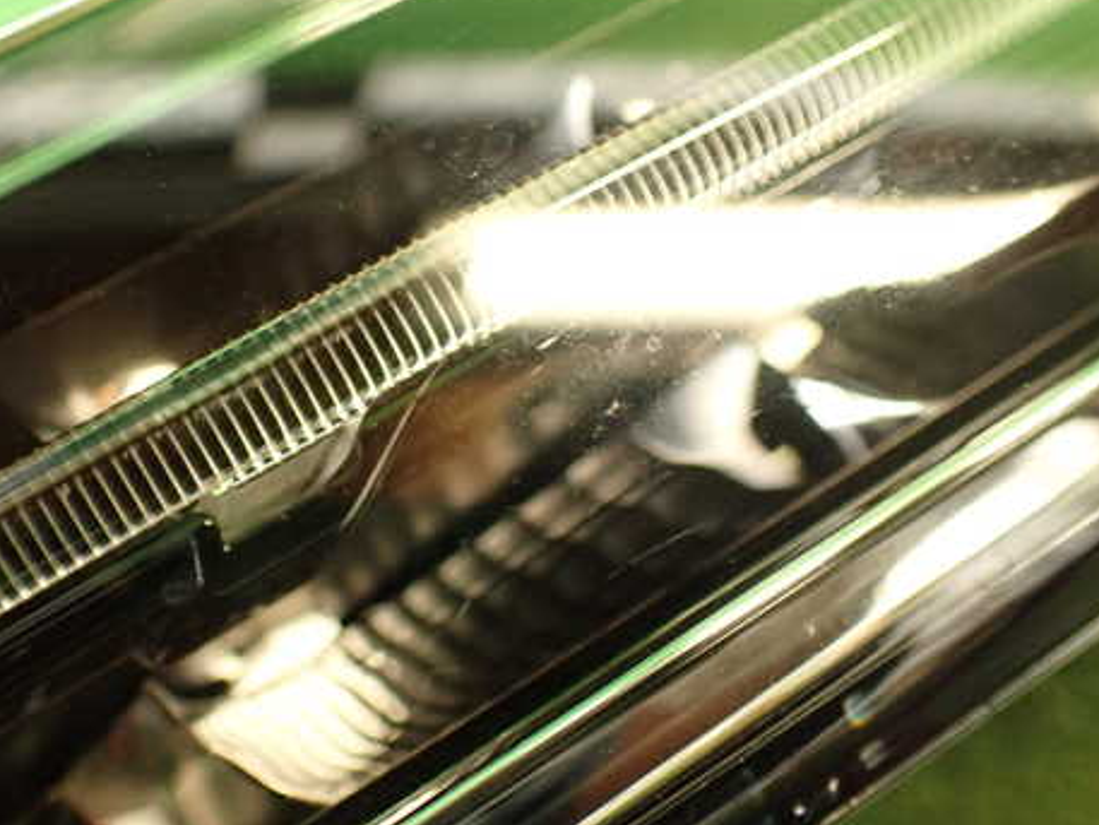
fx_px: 1334
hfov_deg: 44.4
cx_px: 406
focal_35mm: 42
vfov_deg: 34.4
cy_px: 428
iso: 400
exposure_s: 1/30
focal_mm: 5.79
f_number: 2.4
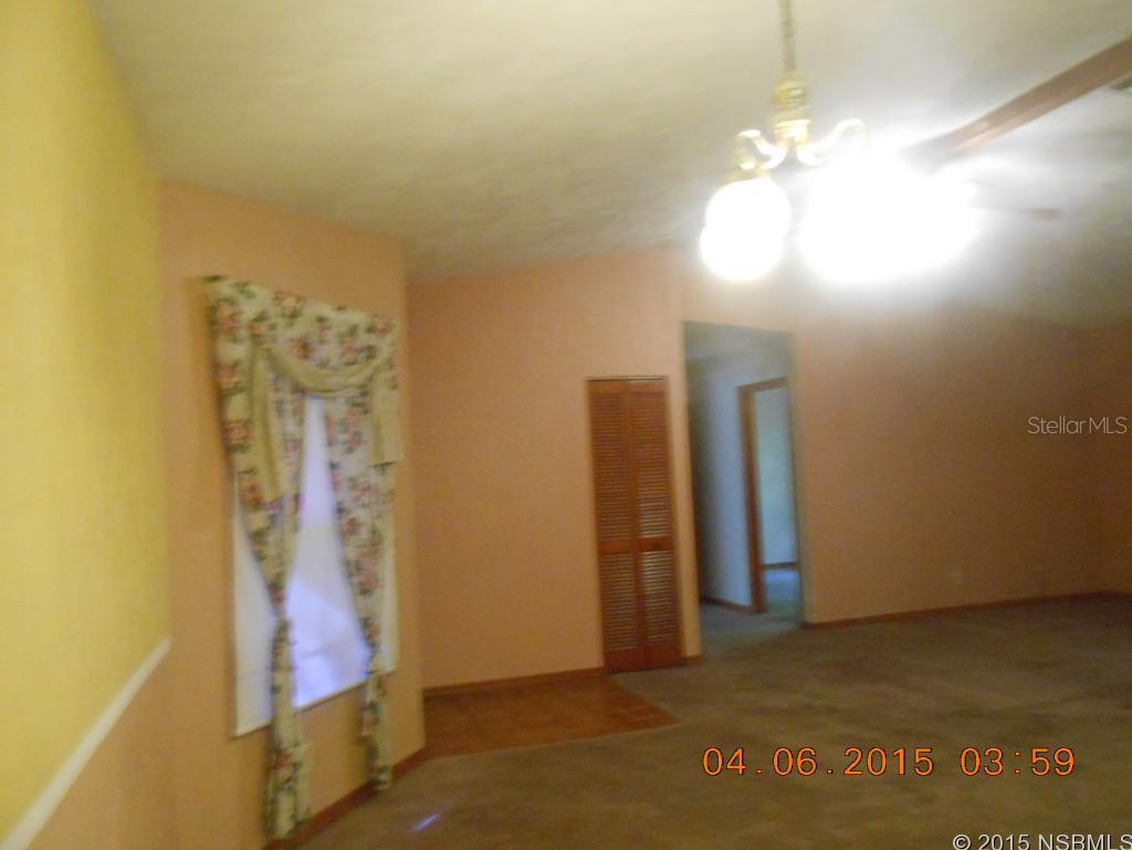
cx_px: 566
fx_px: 851
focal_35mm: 26
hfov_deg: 67.3
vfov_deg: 53.1
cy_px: 425
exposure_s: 1/13
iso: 800
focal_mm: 4.6
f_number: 3.5
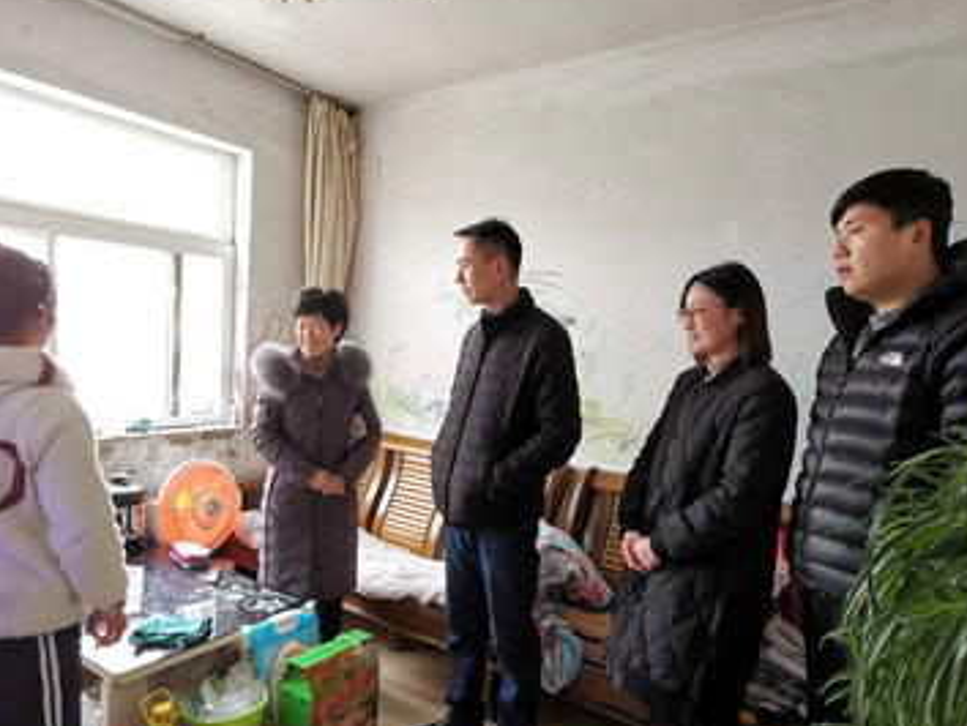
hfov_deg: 71.5
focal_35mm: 24
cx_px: 503
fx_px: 671
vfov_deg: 56.7
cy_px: 405
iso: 400
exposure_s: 1/33.3
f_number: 2.2
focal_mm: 2.26
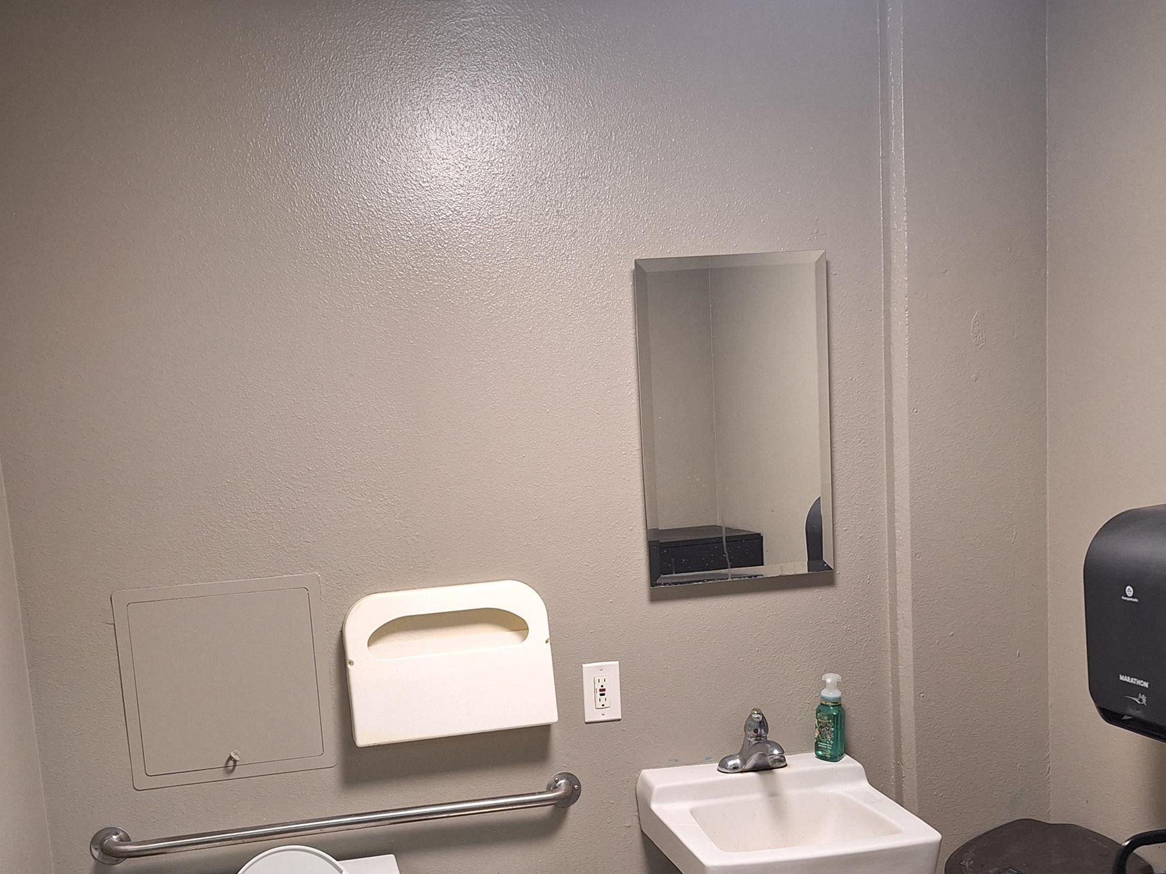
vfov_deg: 36.3
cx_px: 535
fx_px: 1314
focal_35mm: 39
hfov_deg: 47.8
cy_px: 614
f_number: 1.8
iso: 125
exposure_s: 1/40
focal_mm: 5.54
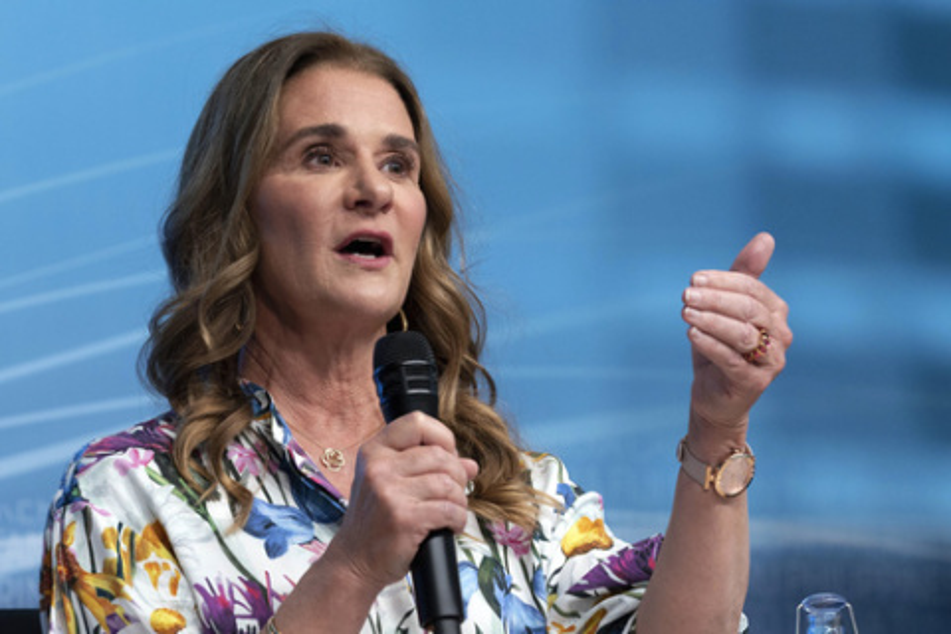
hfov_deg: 10.3
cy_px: 317
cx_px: 476
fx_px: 5283
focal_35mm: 200
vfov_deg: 6.9
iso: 1600
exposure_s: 1/320
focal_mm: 200
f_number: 5
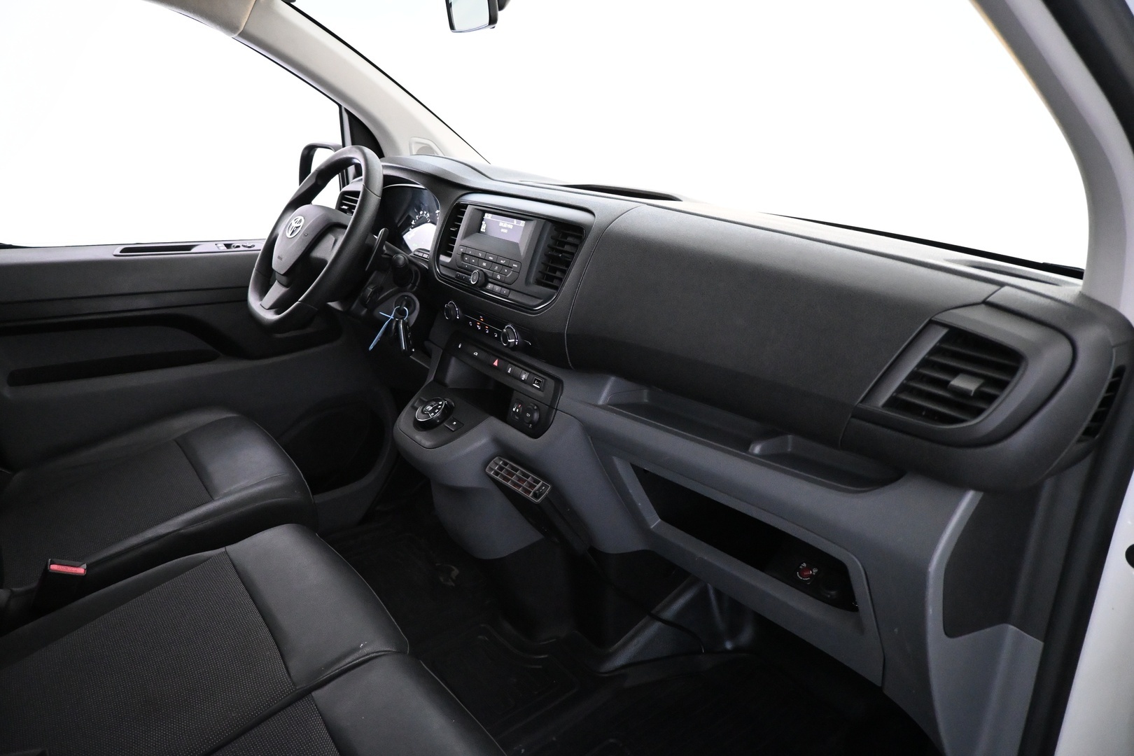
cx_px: 567
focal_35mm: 24
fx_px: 756
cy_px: 378
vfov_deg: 53.1
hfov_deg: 73.7
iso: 5600
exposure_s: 1/60
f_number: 3.5
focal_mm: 16
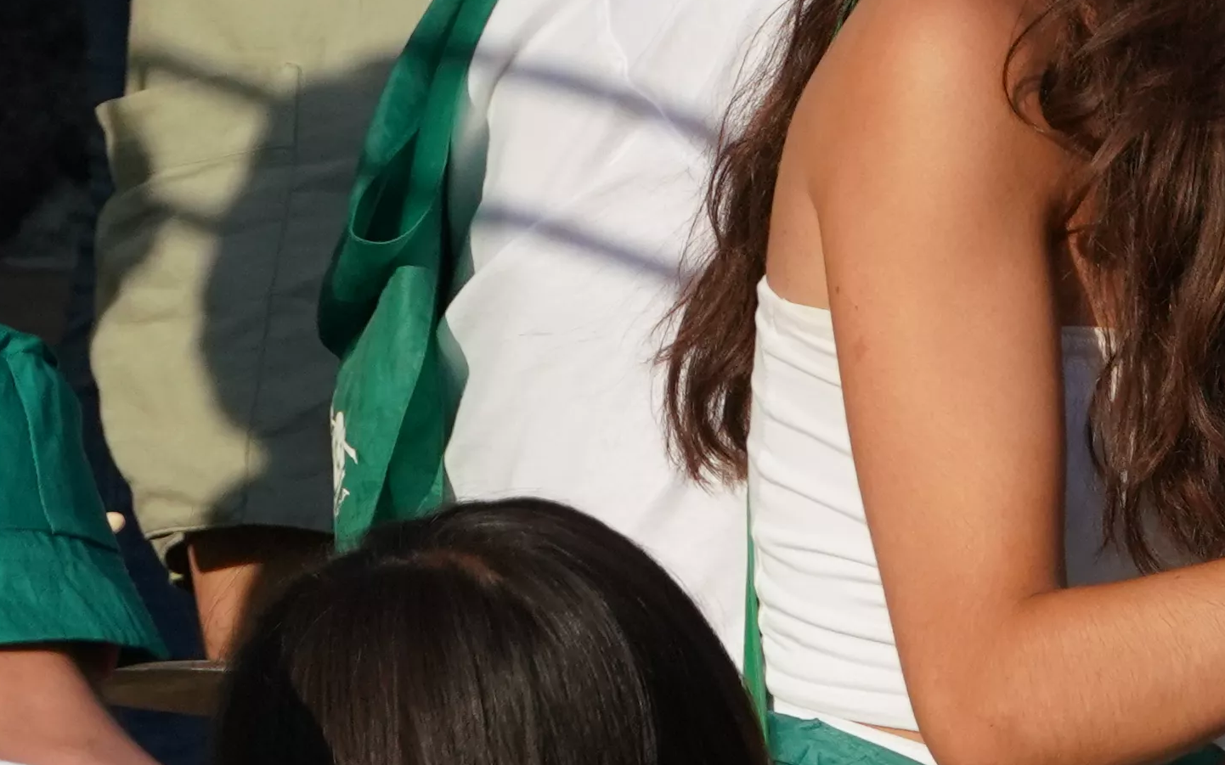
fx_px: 112600
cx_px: 1384
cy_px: -322
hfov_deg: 0.6
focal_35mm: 3373
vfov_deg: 0.4
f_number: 6.3
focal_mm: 600
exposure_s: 1/3200
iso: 800
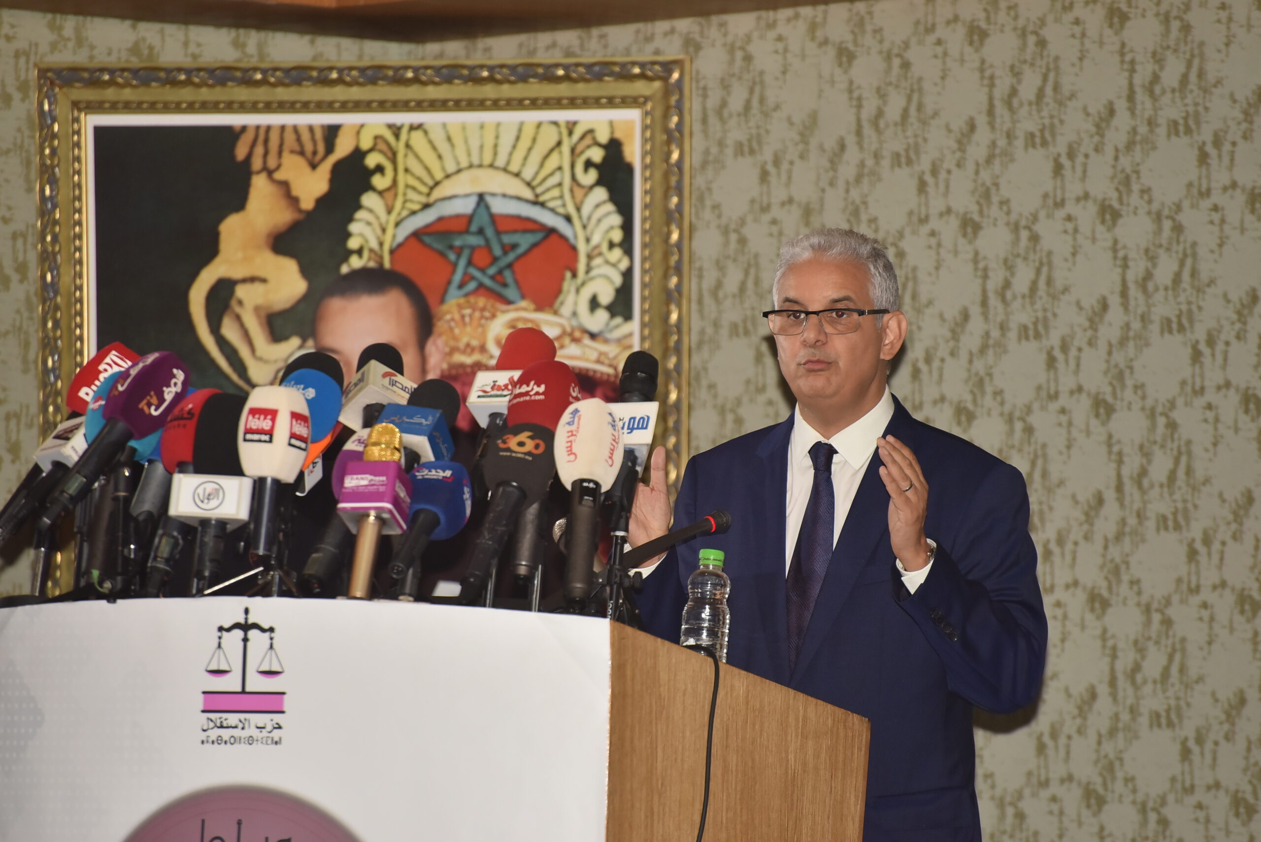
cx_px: 630
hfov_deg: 8.2
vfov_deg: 5.5
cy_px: 421
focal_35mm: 250
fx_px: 8760
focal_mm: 250
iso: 800
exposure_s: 1/250
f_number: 5.6
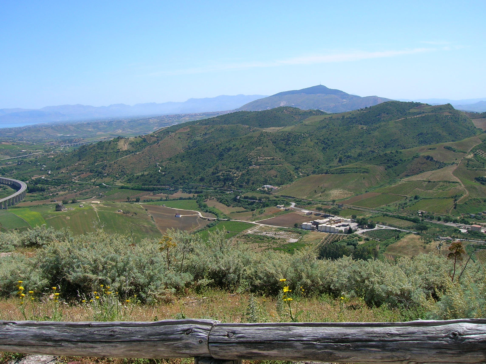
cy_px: 182
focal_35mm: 34
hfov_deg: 54.0
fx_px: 477
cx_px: 243
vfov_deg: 41.7
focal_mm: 5.7
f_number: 4.9
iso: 50
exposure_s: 1/415
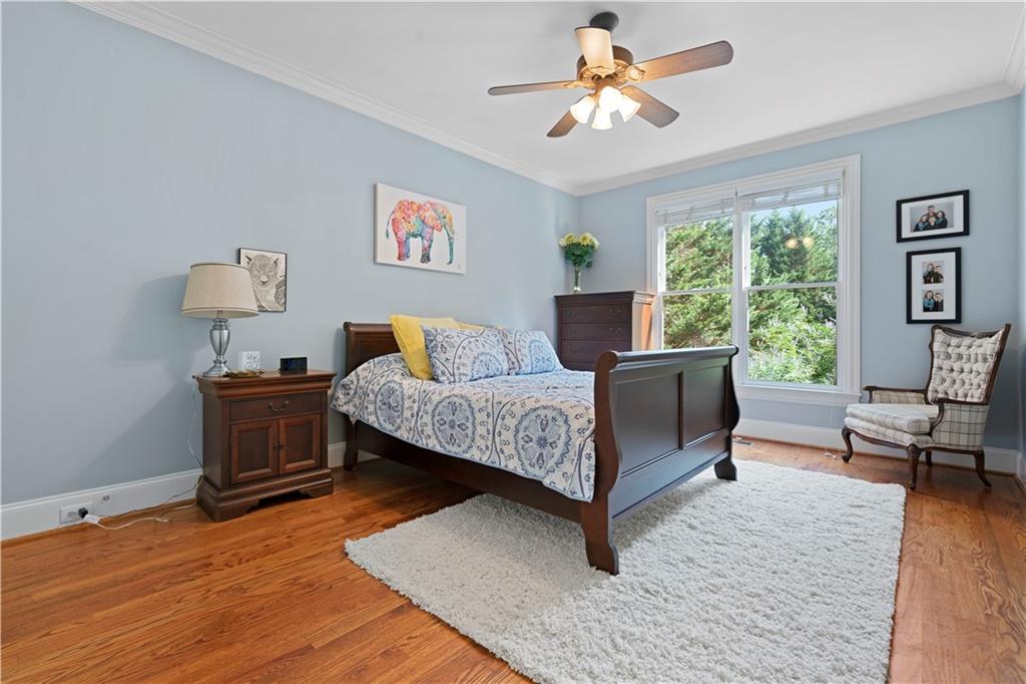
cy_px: 342
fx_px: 456
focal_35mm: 16
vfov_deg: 73.7
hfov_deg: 96.8
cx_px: 513
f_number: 8
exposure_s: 1/5
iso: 400
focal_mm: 16
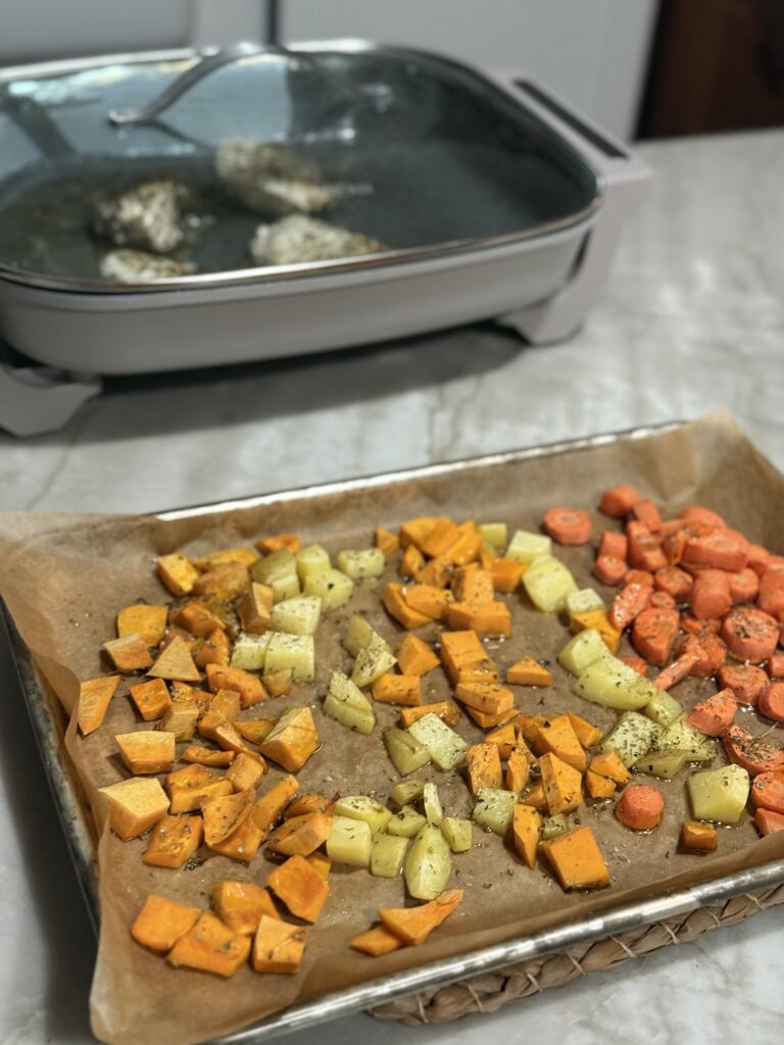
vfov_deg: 39.7
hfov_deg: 30.3
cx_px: 392
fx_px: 1450
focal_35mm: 48
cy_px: 522
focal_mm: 6.76
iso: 500
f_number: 1.78
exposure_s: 1/30
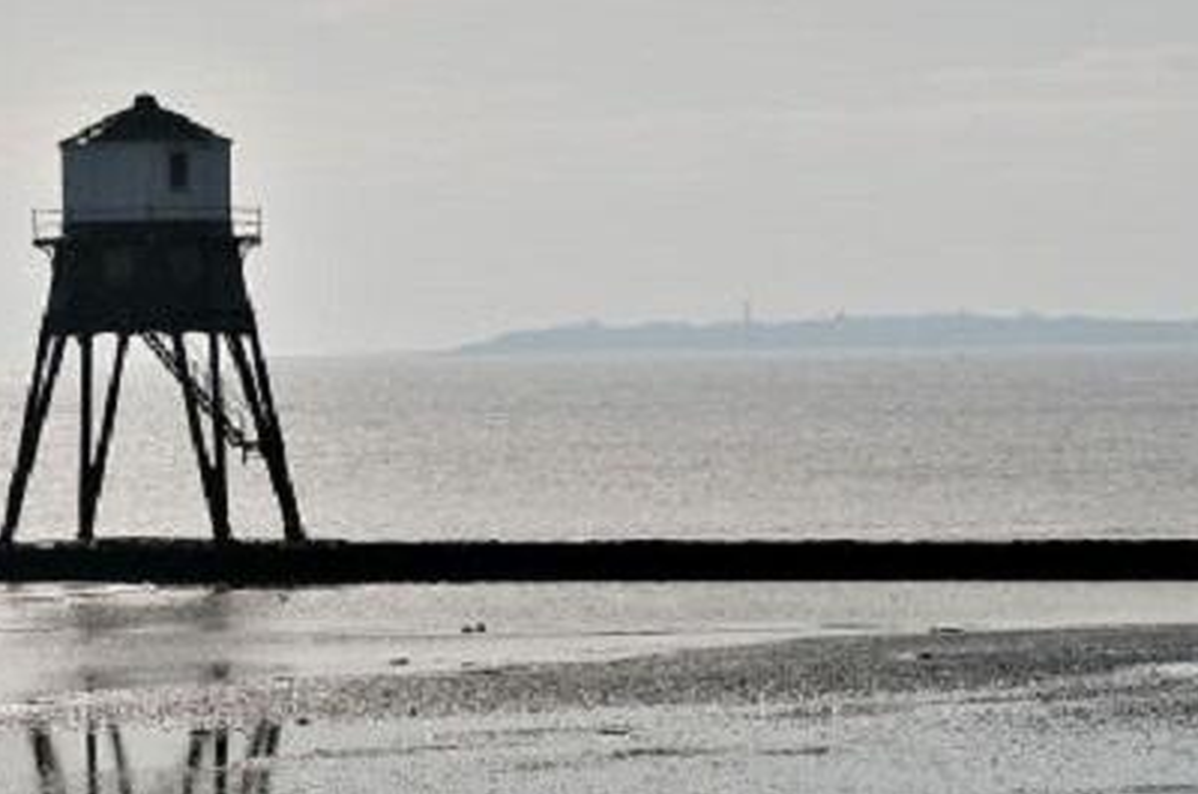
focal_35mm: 215
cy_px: 772
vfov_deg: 6.3
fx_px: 7140
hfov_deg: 9.6
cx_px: 174
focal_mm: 56
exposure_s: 1/4000
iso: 200
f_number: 8
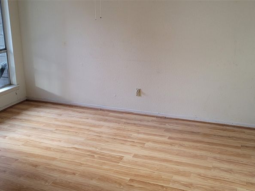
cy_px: 96
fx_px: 191
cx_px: 128
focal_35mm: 26
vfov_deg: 53.0
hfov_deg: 67.3
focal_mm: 5.4
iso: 250
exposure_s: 1/60
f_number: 1.8
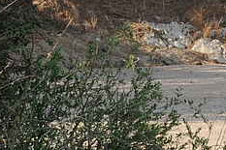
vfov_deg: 2.4
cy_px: -6
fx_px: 3560
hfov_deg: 3.6
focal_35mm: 567
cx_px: 519
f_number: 10
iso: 200
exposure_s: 1/160
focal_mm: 55
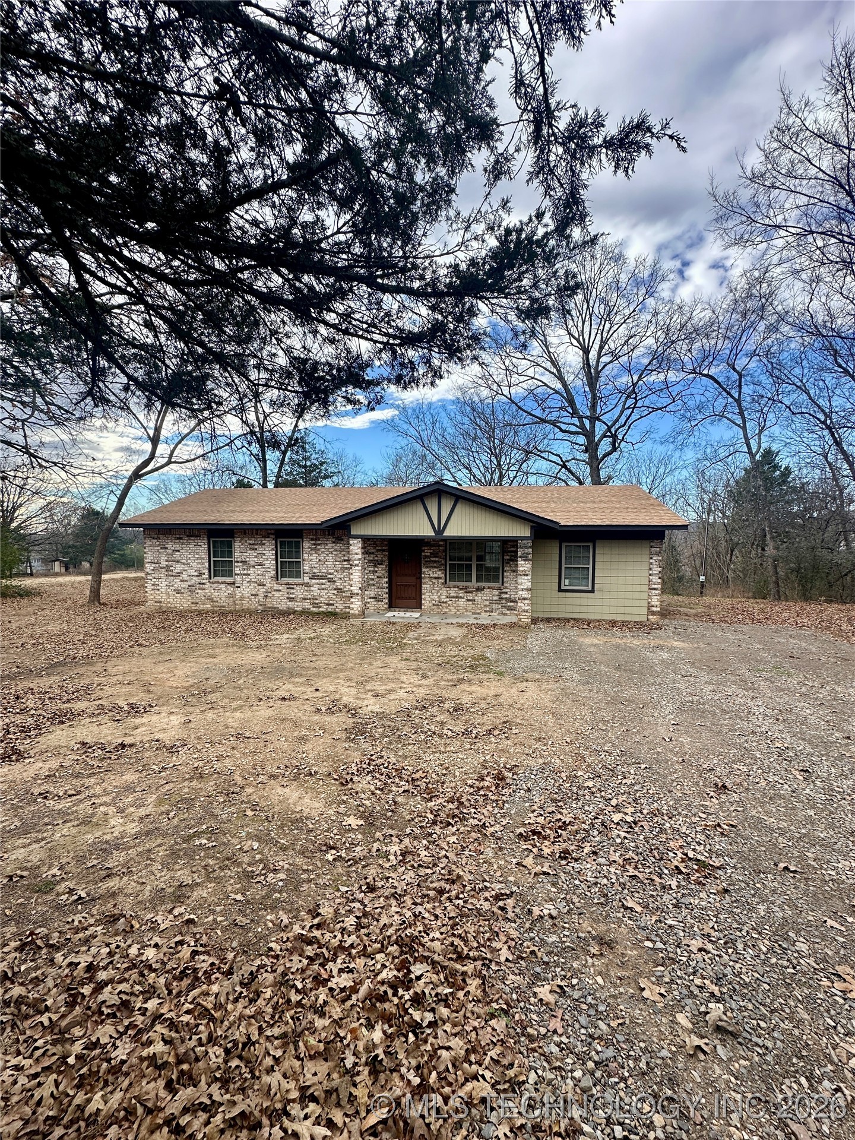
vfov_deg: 102.1
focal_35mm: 14
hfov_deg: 85.7
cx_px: 428
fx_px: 461
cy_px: 570
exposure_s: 1/535
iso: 40
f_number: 2.2
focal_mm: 2.22
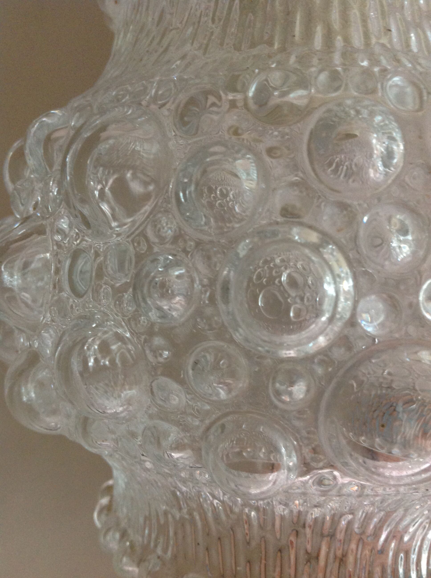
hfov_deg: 40.6
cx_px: 216
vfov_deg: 52.7
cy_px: 289
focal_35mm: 35
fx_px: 583
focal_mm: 4.28
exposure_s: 1/15
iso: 200
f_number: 2.4
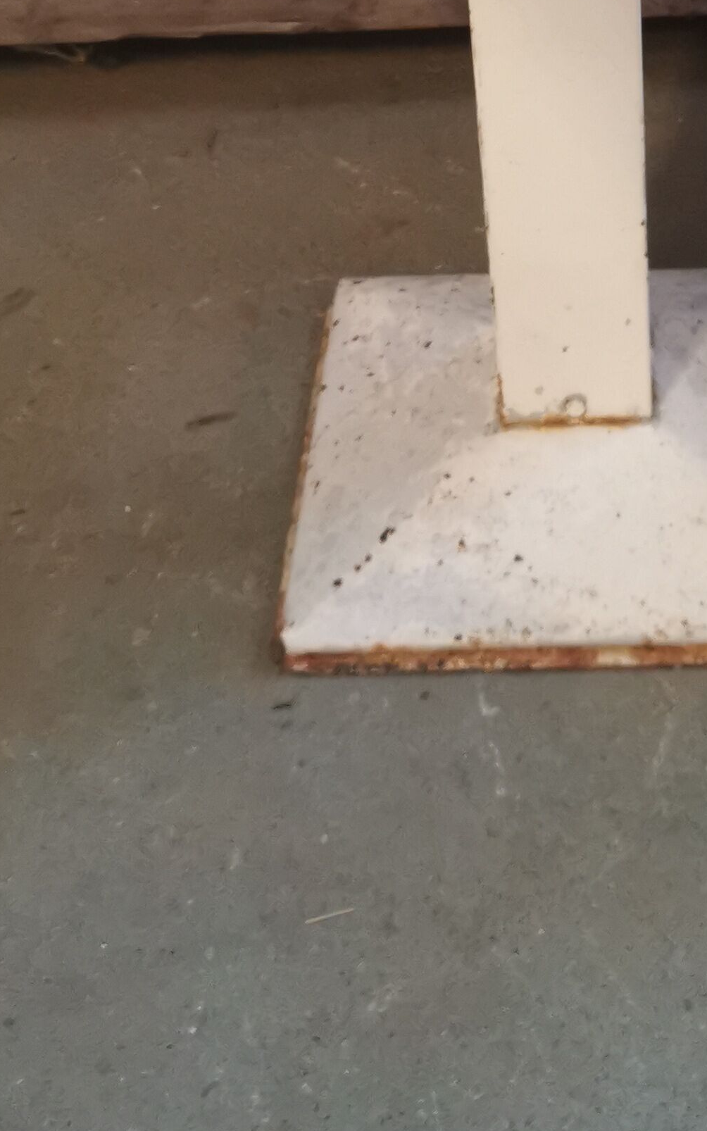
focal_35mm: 65
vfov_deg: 30.0
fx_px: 2004
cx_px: 528
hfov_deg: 19.9
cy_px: 80
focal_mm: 5.58
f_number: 1.8
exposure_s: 1/33.3
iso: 400
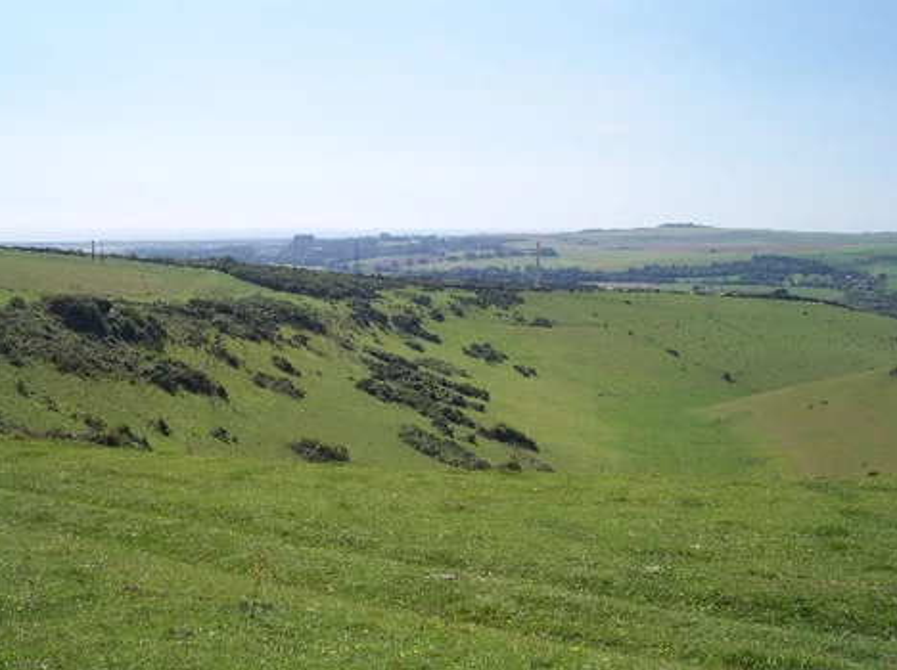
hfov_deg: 47.9
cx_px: 445
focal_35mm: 39
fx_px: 1010
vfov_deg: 36.8
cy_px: 342
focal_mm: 8
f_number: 4.8
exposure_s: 1/700
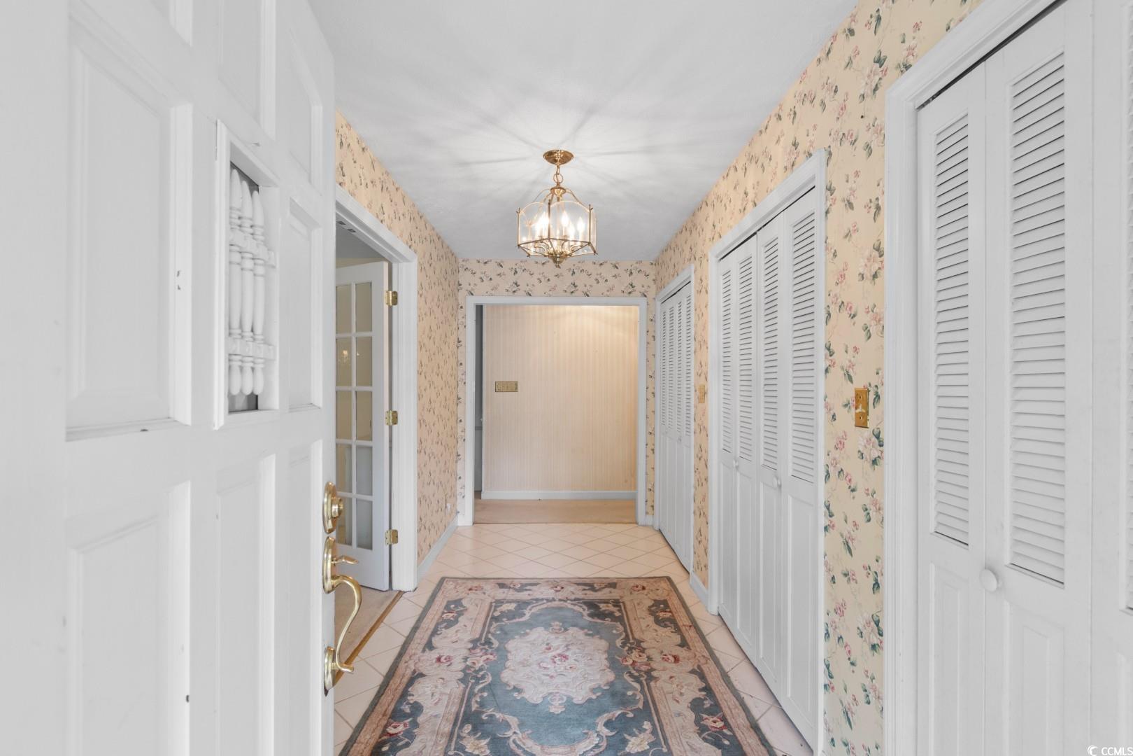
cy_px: 378
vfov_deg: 73.7
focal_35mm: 16
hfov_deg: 96.7
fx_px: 504
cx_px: 566
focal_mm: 11
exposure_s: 1.3
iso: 100
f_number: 4.8
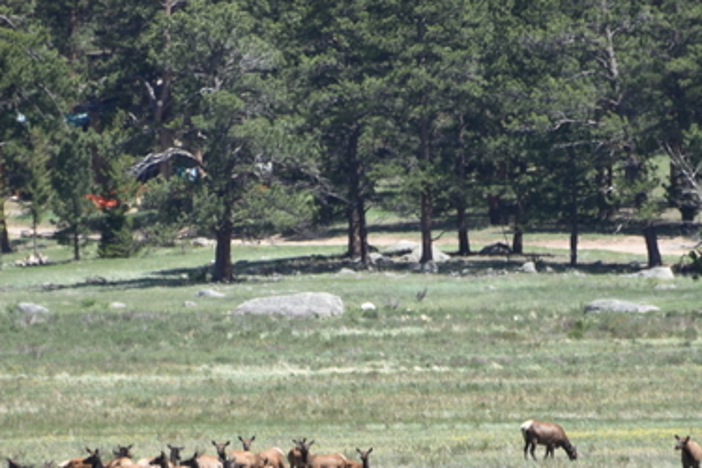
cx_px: 358
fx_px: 19986
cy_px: 520
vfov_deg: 1.3
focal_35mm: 1025
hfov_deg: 2.0
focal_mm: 300
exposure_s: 1/640
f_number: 5.6
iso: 220
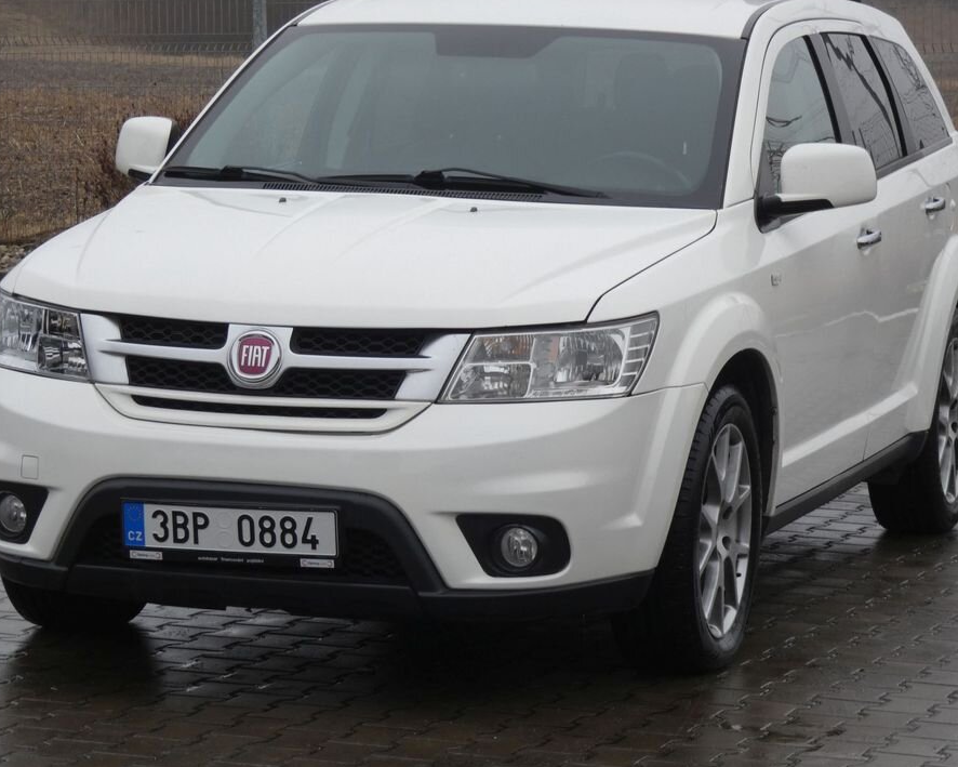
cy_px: 355
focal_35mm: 132
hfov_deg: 14.6
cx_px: 475
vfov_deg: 11.7
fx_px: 3743
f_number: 5.6
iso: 100
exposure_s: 1/80
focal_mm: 21
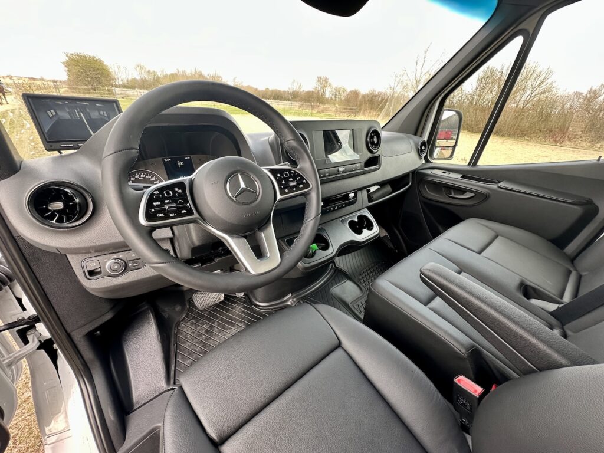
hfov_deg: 102.1
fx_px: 244
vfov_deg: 85.7
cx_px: 302
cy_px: 226
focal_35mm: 14
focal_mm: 2.22
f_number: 2.2
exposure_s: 1/99
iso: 100
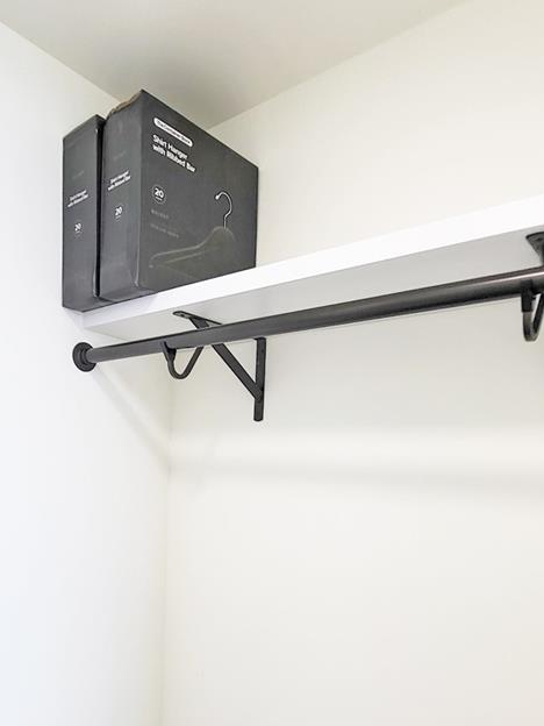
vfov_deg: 66.5
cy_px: 512
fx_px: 524
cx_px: 207
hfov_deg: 54.3
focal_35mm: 25
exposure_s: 1/60
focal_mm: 1.74
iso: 40
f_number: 2.2
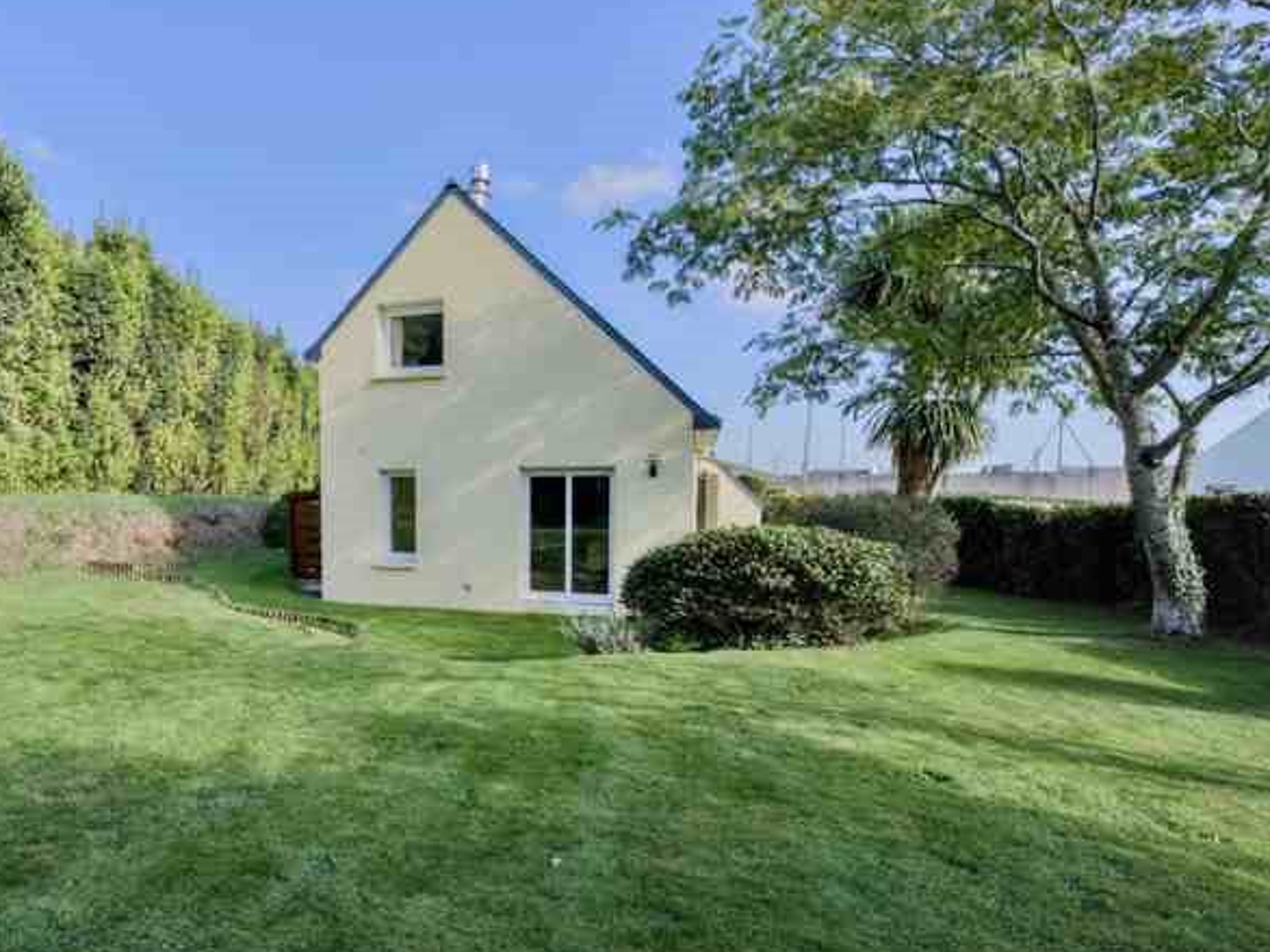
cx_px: 405
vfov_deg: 63.0
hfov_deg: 76.1
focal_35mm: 21
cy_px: 552
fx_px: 770
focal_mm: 16
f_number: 8
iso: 800
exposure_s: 1/4000
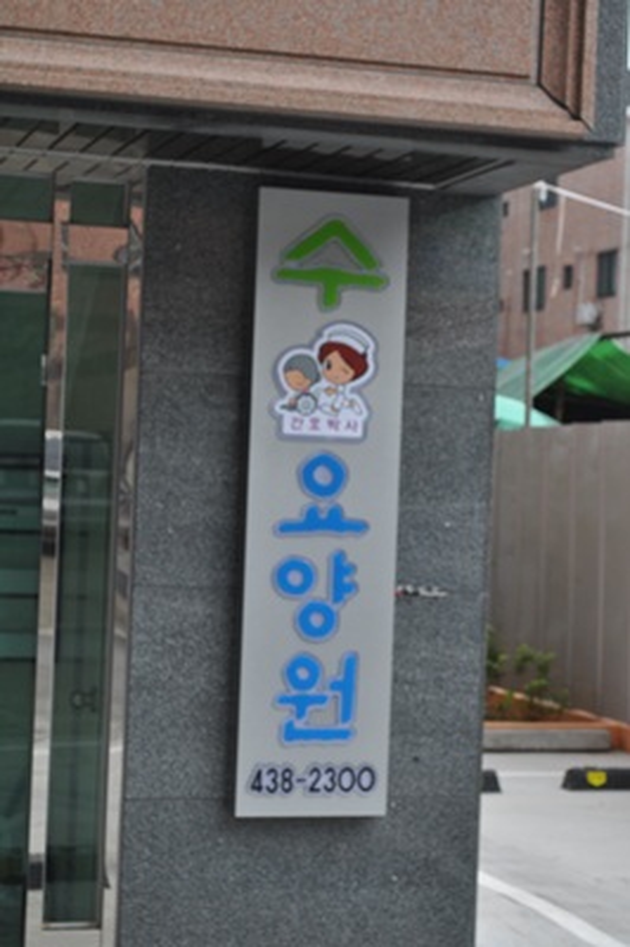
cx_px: 315
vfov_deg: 24.6
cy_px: 474
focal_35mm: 82
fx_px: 2169
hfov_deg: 16.5
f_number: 8
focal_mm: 55
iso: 200
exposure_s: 1/250
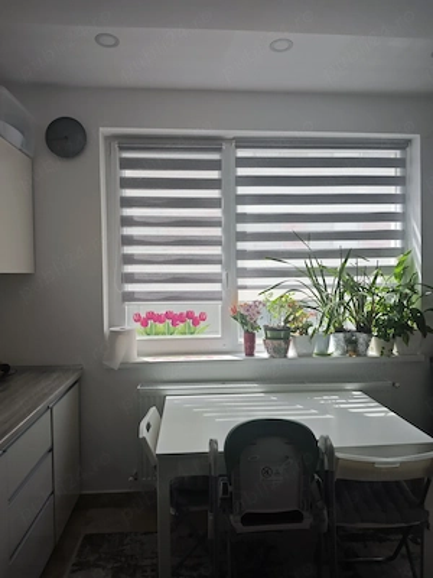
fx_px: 384
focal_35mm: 23
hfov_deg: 58.9
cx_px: 216
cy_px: 289
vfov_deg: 73.9
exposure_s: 1/400
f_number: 1.6
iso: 50
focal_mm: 6.55
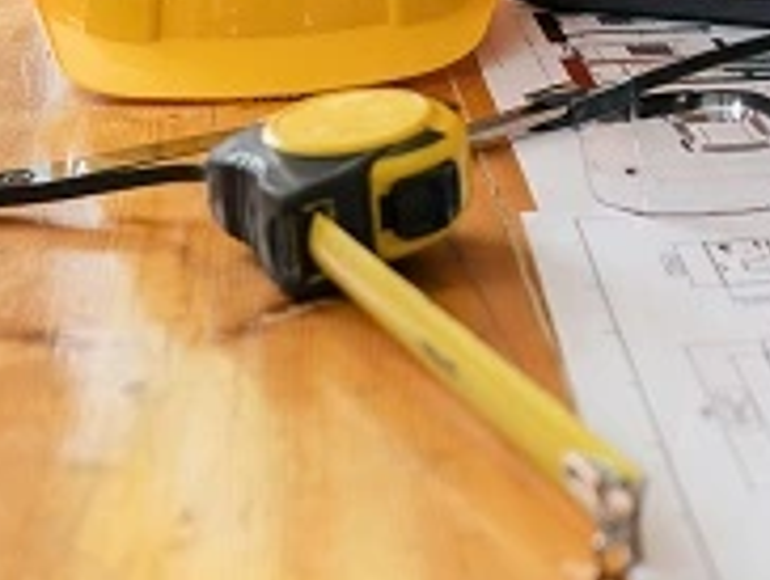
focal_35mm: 80
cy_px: 155
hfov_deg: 21.6
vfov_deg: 18.4
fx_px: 1782
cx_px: 1047
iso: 320
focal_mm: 24
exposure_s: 1/125
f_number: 4
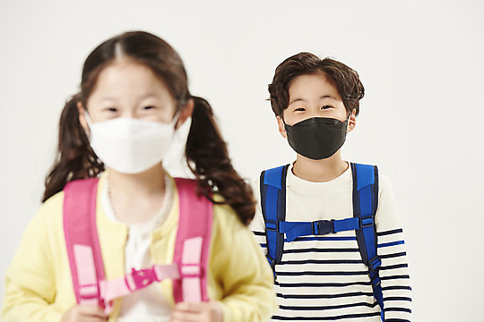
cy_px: 171
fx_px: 2984
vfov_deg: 6.2
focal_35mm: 222
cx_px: 252
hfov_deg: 9.3
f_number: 8
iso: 125
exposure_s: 1/125
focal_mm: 200
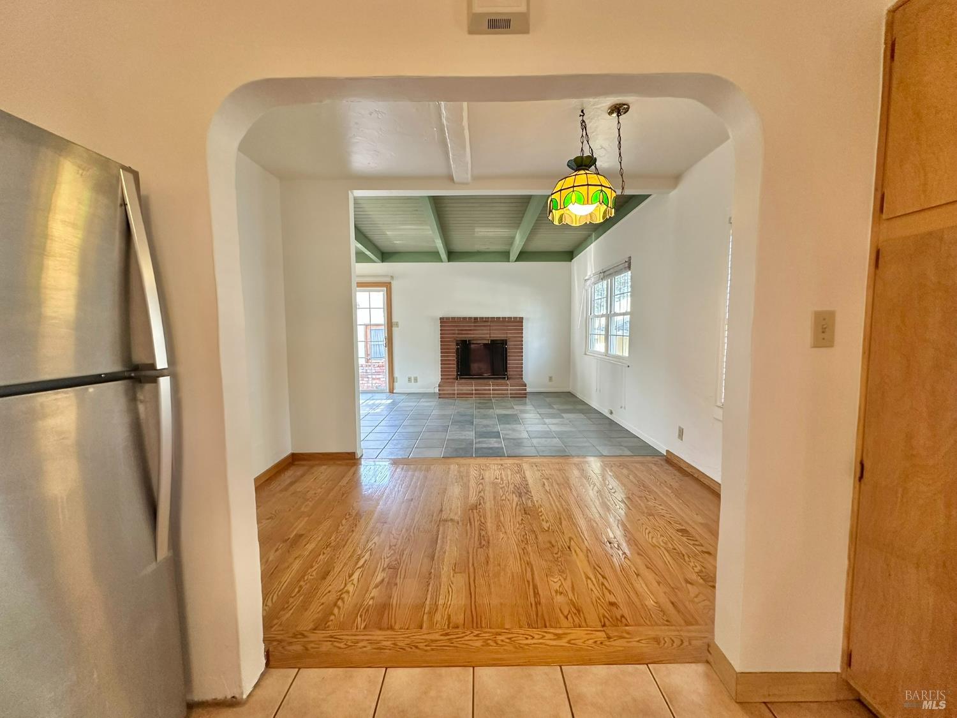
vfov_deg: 85.7
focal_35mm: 14
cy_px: 359
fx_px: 387
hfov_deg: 102.1
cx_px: 478
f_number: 2.2
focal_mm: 2.22
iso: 250
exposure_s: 1/60
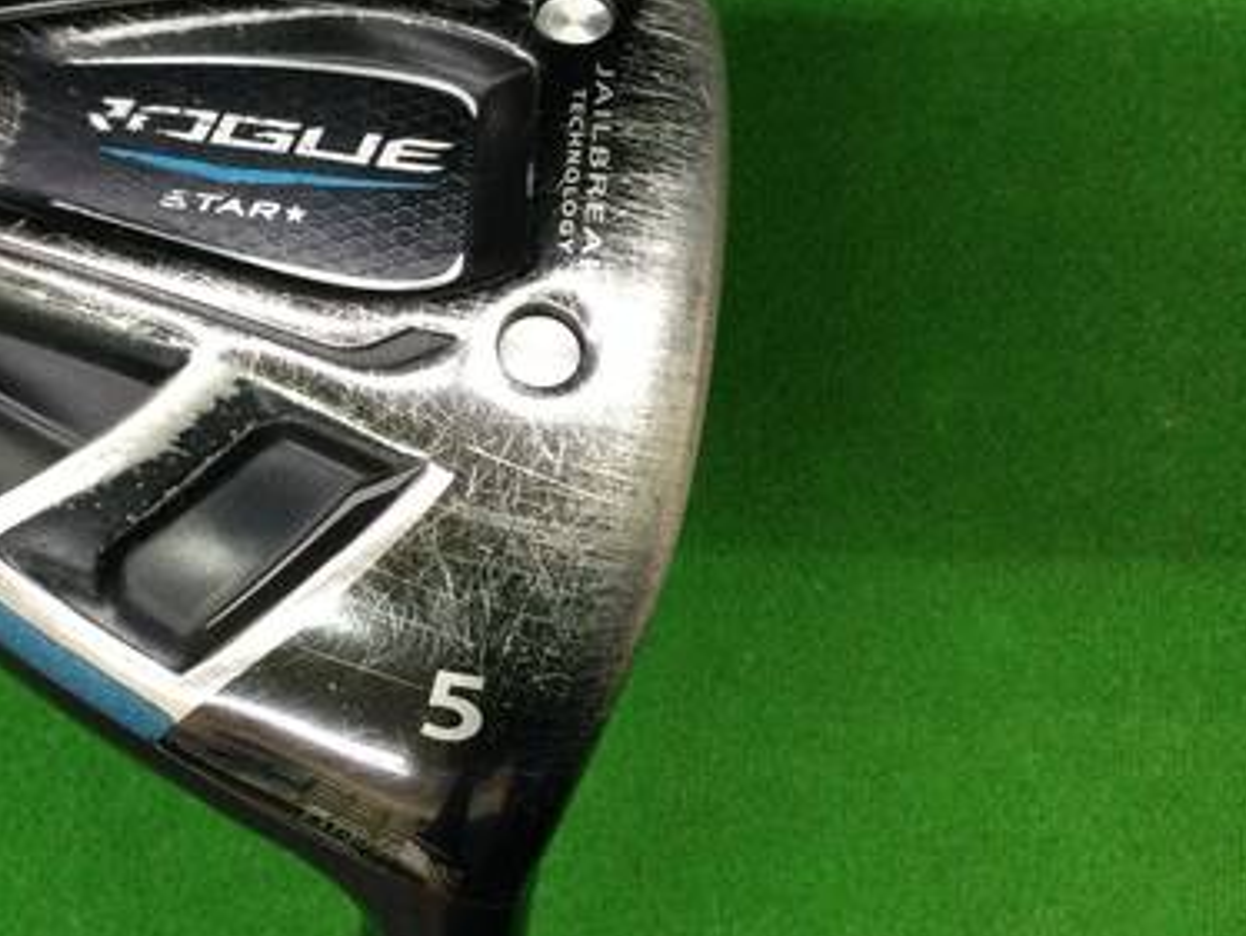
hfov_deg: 34.7
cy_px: 296
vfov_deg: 27.4
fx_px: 1909
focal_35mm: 53
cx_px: 207
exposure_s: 1/30
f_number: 2.4
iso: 125
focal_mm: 3.3
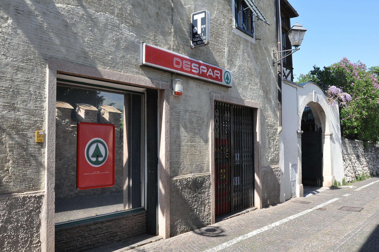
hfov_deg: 57.3
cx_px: 190
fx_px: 347
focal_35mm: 33
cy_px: 126
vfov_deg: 39.9
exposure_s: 1/500
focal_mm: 22
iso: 800
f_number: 11
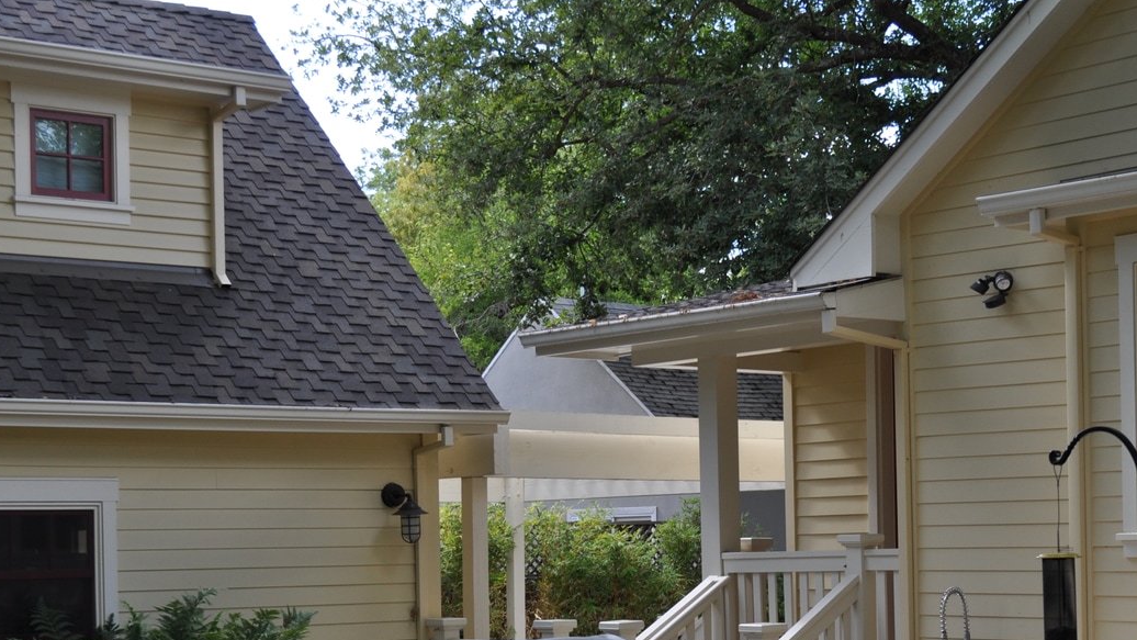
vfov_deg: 16.4
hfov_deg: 28.9
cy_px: 547
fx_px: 2201
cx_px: 675
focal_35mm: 73
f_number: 6.3
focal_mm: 32
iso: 200
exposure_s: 1/160
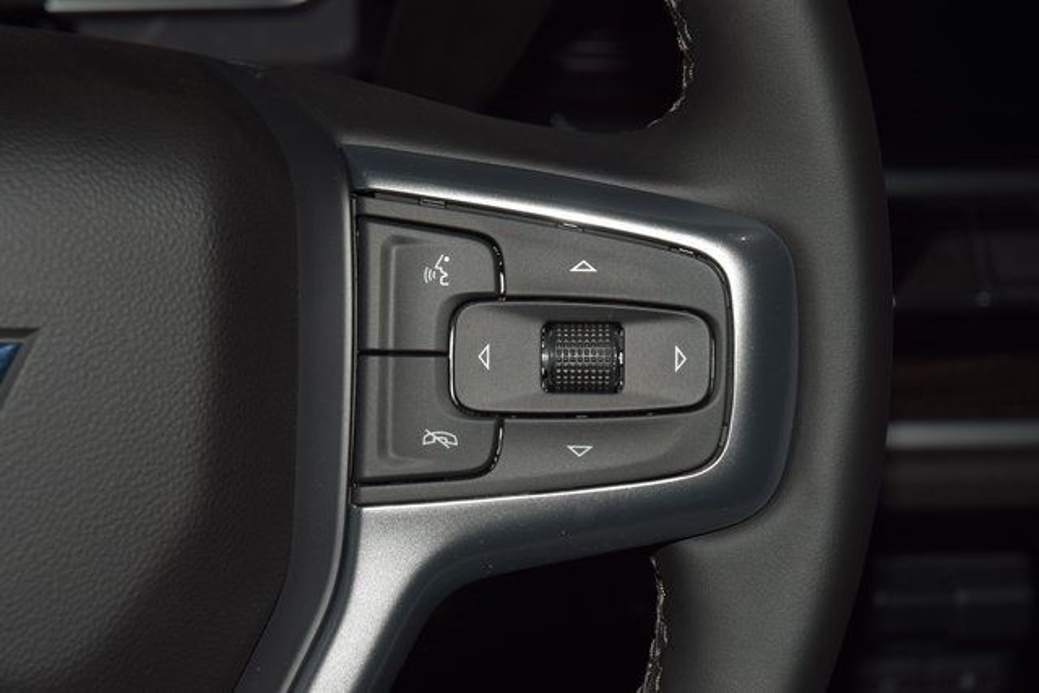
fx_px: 3031
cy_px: 346
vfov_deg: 13.0
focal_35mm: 105
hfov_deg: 19.5
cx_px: 520
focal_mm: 70
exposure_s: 1/125
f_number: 8
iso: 100
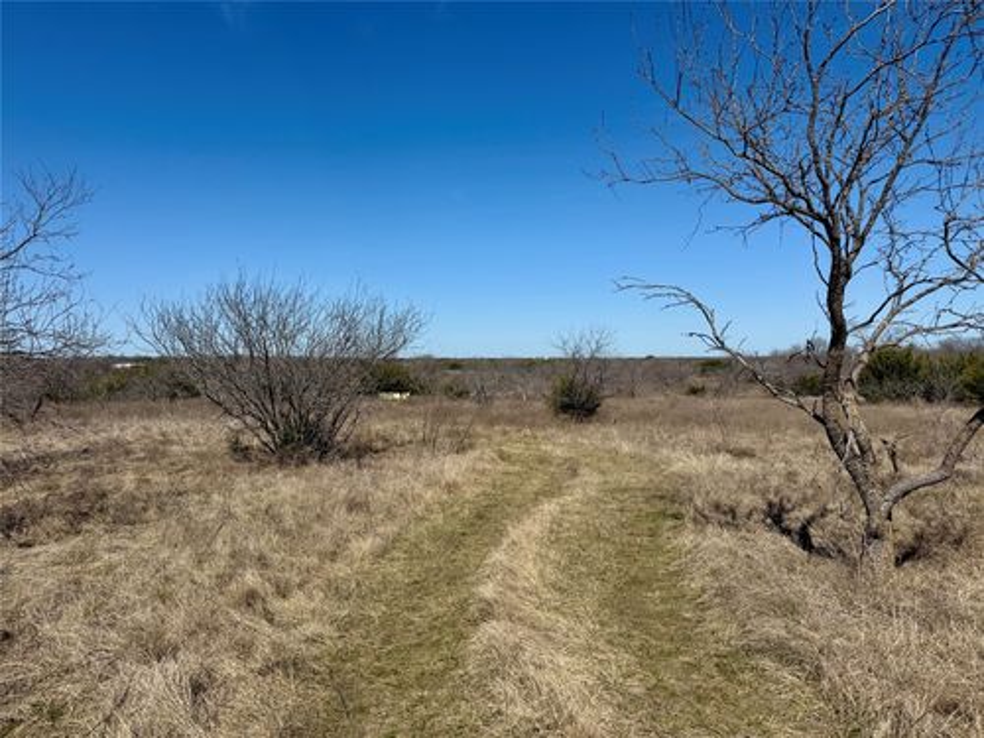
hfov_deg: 71.6
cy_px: 369
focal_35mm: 24
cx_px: 492
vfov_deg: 56.8
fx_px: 682
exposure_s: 1/8130
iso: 80
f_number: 1.78
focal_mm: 6.76
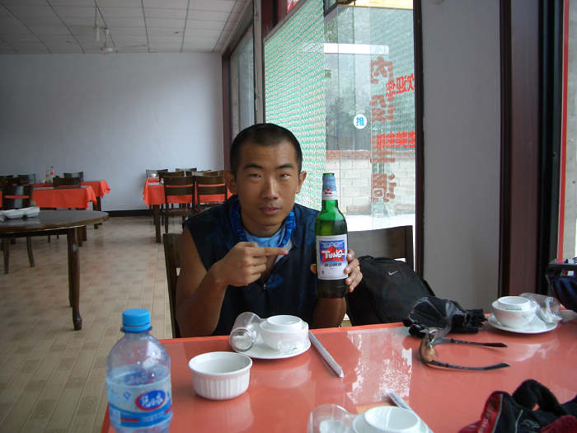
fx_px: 583
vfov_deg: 40.7
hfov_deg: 52.6
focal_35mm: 35
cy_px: 216
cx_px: 288
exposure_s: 1/125
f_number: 2.6
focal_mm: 5.8
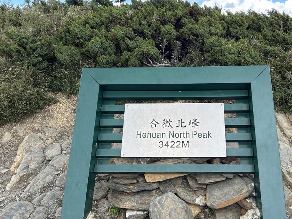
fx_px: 295
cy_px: 133
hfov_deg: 52.3
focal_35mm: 35
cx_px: 175
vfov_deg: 40.5
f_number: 1.5
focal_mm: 5.7
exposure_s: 1/780
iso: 50
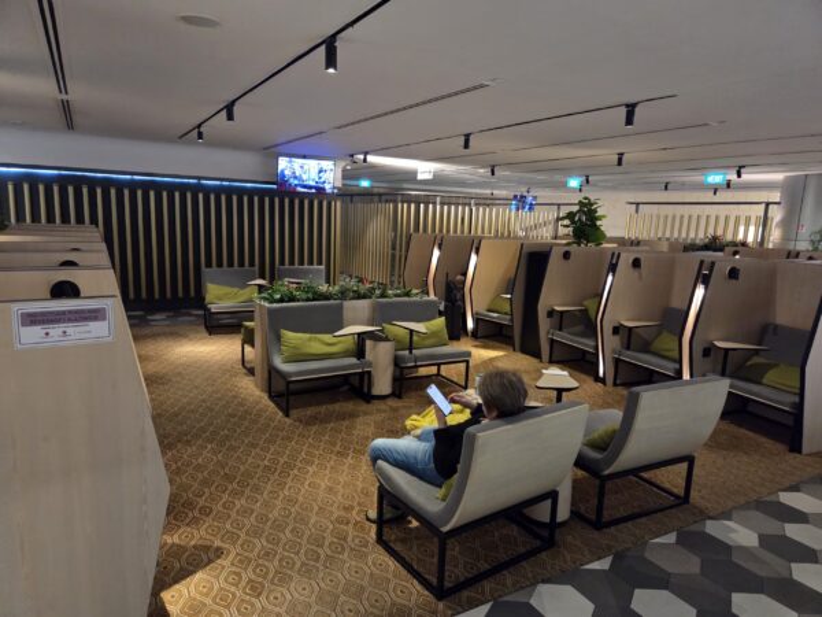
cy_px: 308
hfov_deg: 73.9
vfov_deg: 58.9
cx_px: 411
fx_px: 546
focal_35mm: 23
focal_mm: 5.4
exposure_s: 1/100
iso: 1250
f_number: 1.8
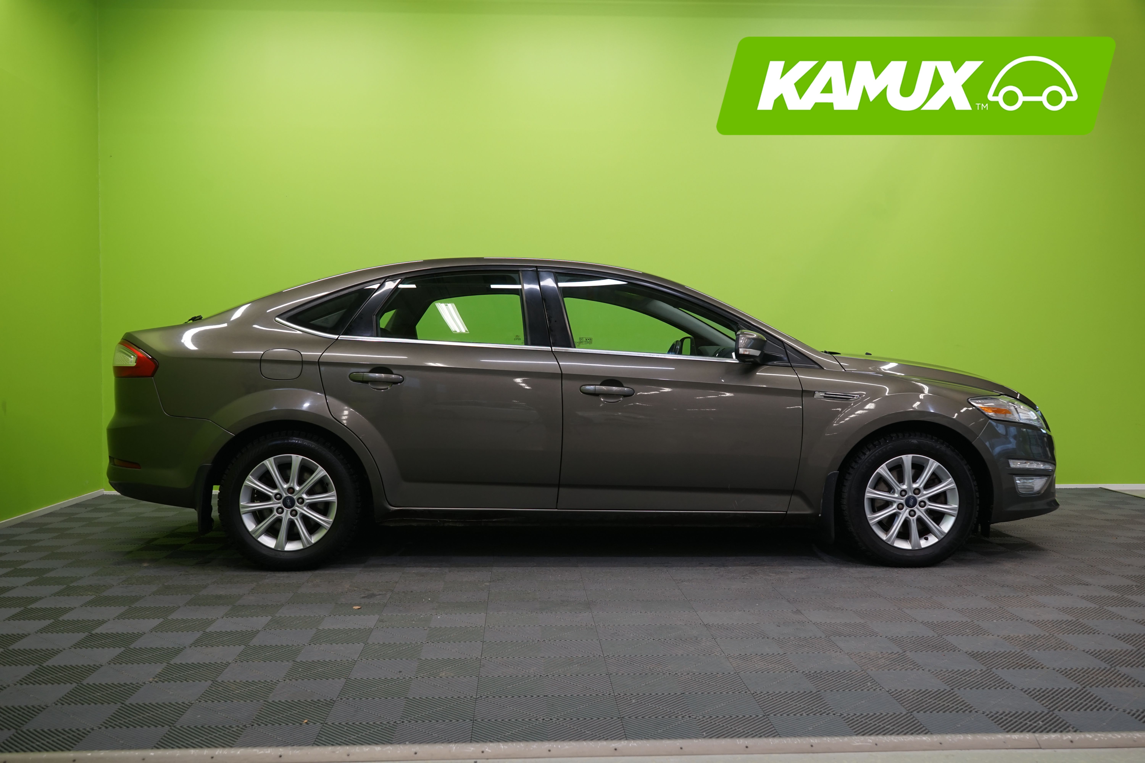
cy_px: 382
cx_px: 572
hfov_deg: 57.2
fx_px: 1050
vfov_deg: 40.0
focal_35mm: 33
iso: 500
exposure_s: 1/30
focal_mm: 33
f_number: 6.3
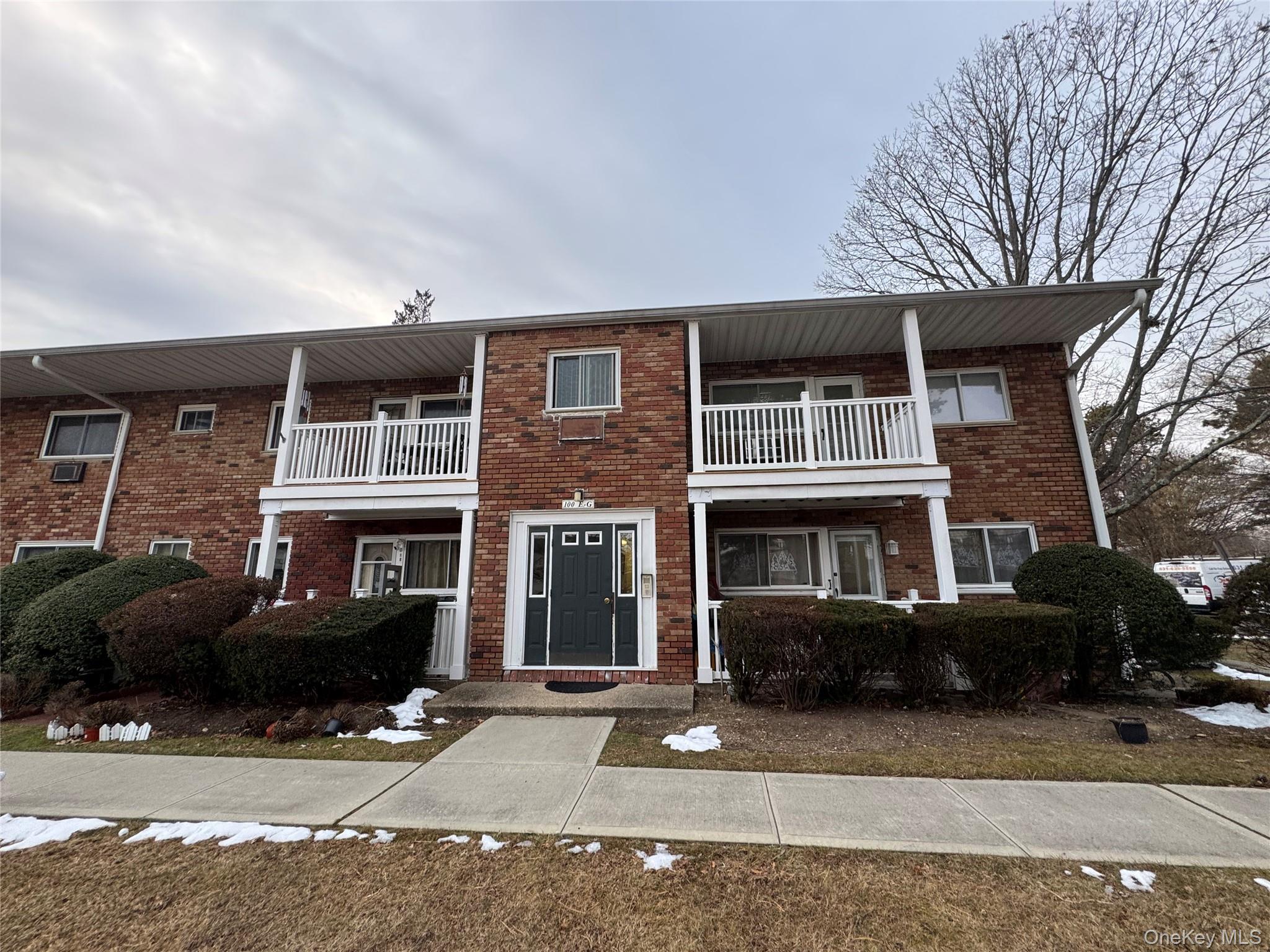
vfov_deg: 85.7
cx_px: 635
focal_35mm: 14
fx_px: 514
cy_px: 476
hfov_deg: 102.1
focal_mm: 2.22
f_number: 2.2
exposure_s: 1/99
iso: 64
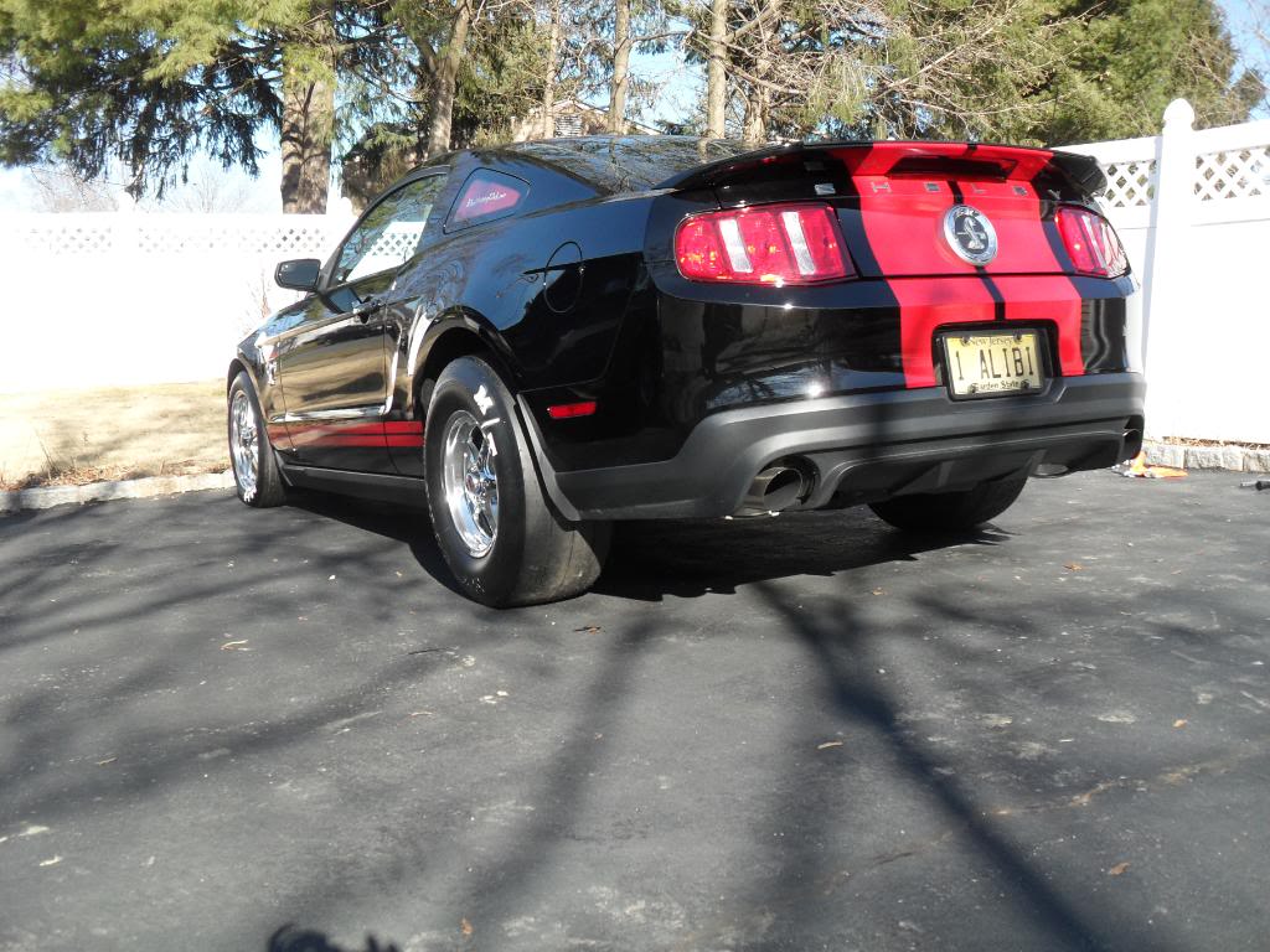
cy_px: 476
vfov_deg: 40.7
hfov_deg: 52.6
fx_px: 1284
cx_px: 635
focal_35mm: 35
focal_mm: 6.2
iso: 100
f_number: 2.8
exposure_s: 1/500
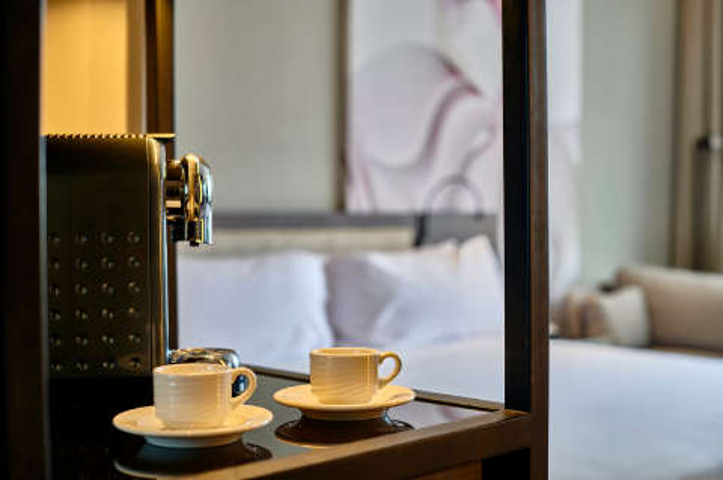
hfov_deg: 39.6
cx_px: 362
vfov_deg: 26.9
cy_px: 240
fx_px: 1003
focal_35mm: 50
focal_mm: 50
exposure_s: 1/10
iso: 100
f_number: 4
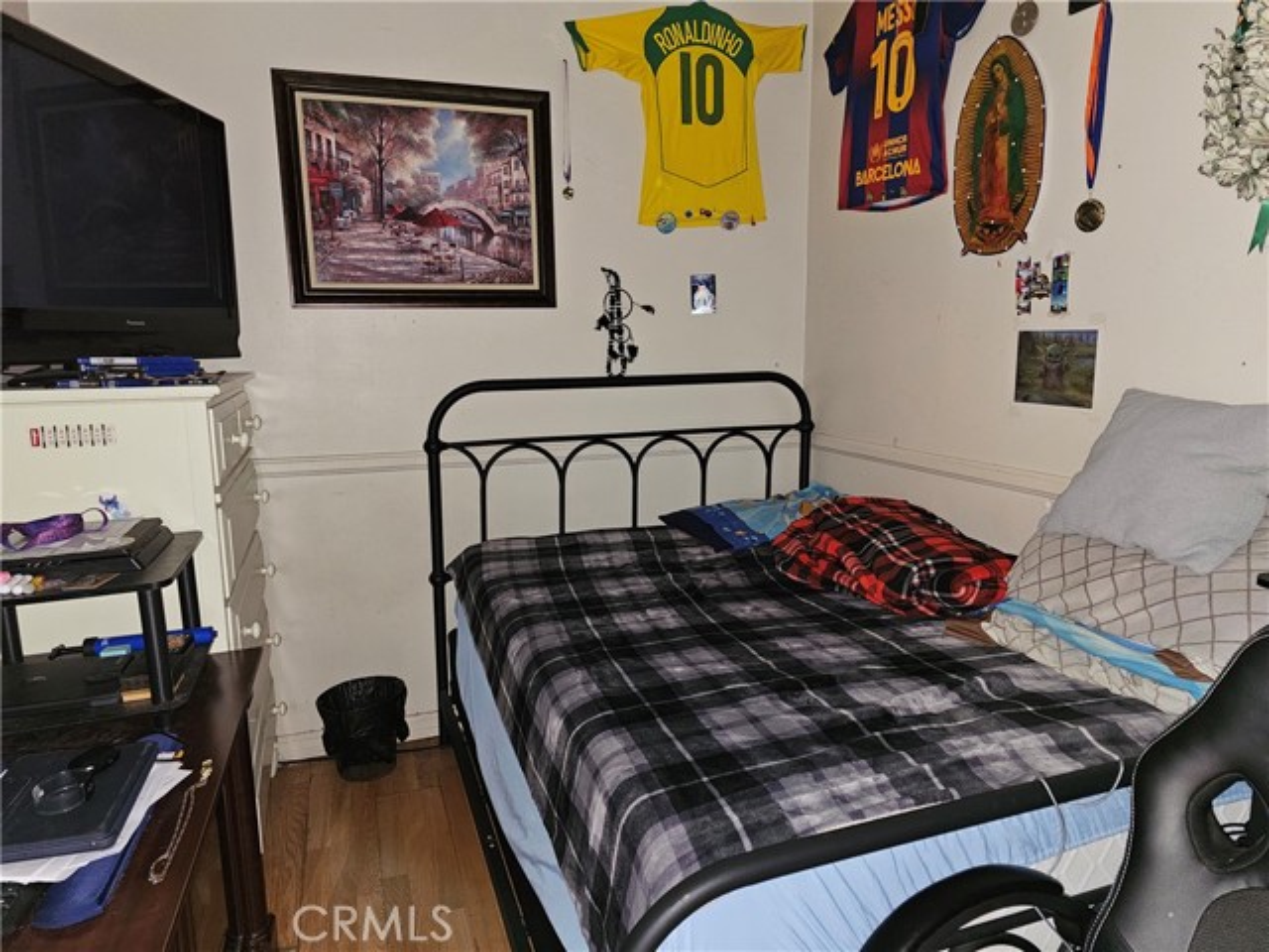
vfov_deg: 58.9
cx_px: 634
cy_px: 476
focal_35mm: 23
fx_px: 843
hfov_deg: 73.9
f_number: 1.7
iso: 160
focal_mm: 6.3
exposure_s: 1/9.99
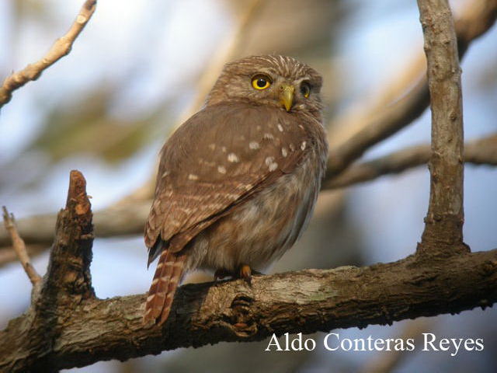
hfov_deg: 36.2
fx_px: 761
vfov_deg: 27.5
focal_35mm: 53
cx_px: 248
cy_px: 186
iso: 100
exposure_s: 1/85.9
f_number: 4.7
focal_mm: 11.1
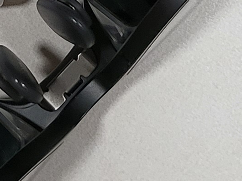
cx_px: -97
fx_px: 1266
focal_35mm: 181
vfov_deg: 7.7
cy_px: -242
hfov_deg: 10.6
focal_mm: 5
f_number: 1.8
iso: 250
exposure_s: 1/120
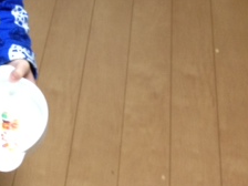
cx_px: -51
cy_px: -11
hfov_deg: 18.6
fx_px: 716
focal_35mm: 100
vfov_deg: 14.5
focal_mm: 4.28
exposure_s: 1/20
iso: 160
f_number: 2.4
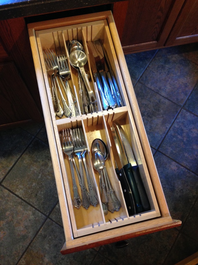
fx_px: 252
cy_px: 132
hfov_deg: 42.9
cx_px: 99
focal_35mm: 33
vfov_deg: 55.4
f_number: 2.4
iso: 160
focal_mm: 4.12
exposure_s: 1/20
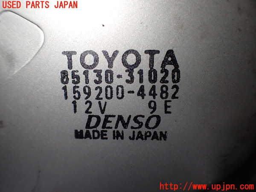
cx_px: 128
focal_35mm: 30
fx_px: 222
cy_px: 96
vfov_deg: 46.8
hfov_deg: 60.0
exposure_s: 1/125
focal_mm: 5.4
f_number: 2.3
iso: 160
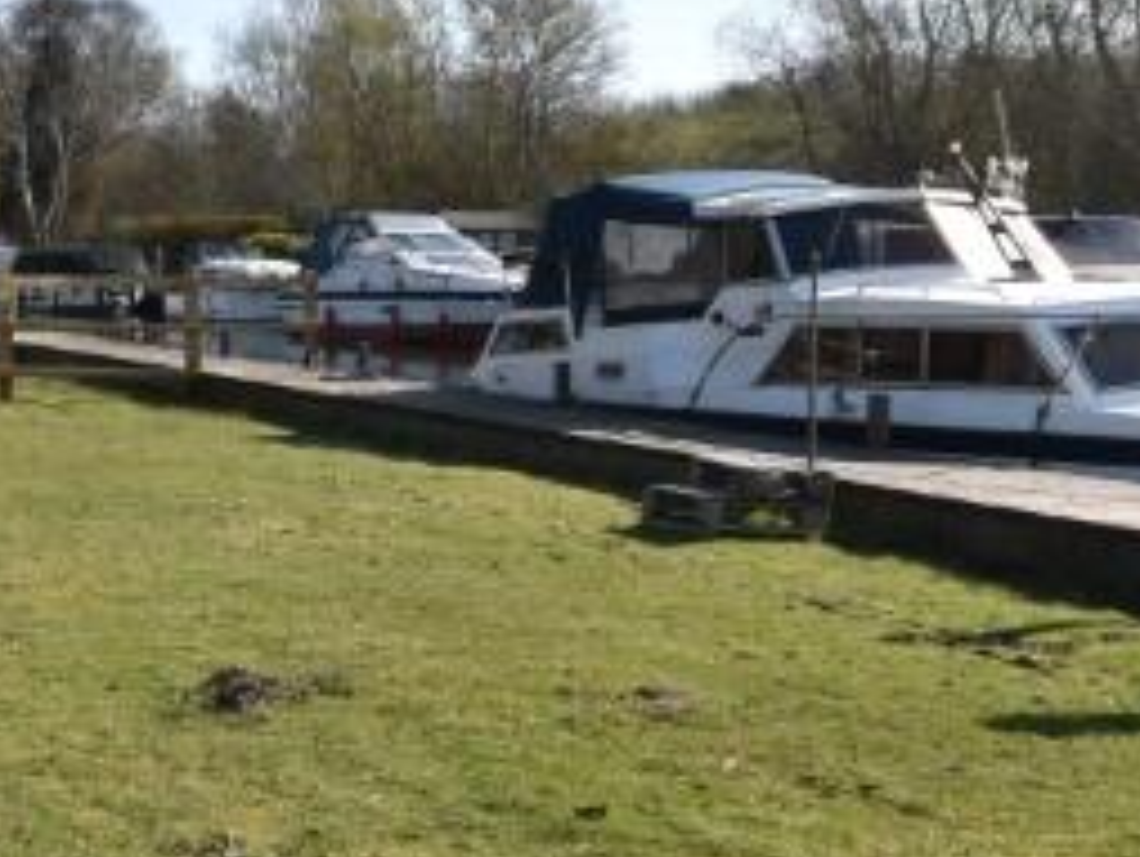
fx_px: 1912
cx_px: -189
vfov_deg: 25.2
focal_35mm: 58
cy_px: 325
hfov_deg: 29.2
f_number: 9
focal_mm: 10
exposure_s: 1/320
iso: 200
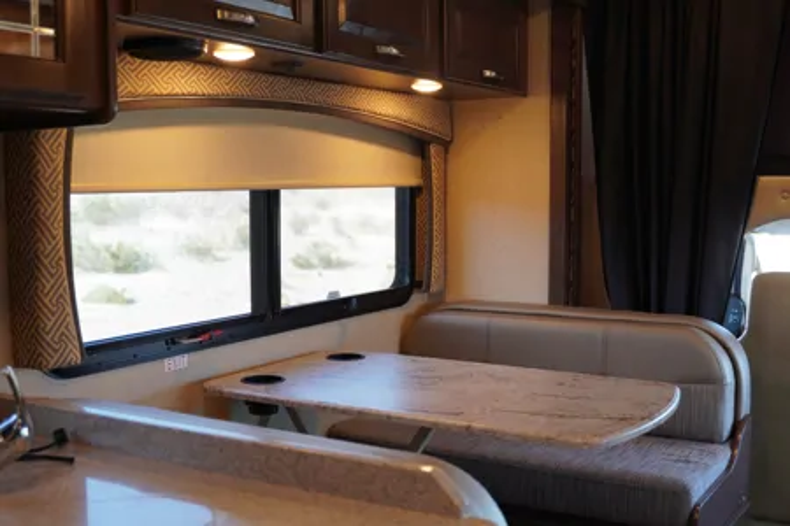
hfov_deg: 46.4
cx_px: 395
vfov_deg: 31.9
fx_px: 922
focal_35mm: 42
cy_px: 263
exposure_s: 1/60
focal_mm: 28
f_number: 2.8
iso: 200
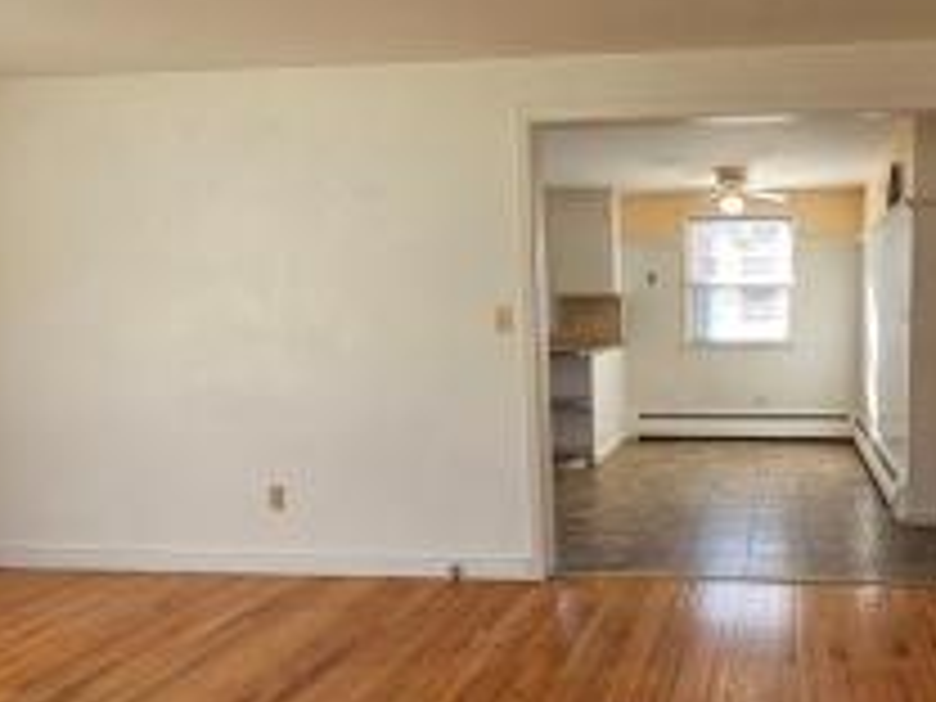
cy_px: 351
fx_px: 676
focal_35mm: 25
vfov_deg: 54.9
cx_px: 711
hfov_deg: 64.9
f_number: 2.2
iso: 125
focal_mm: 2.2
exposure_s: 1/207
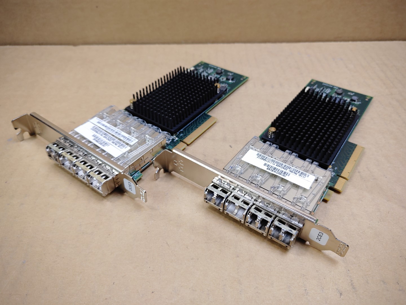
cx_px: 203
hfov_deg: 67.3
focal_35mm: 26
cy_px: 152
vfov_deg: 53.1
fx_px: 305
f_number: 1.8
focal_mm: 4.36
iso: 50
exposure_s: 1/141
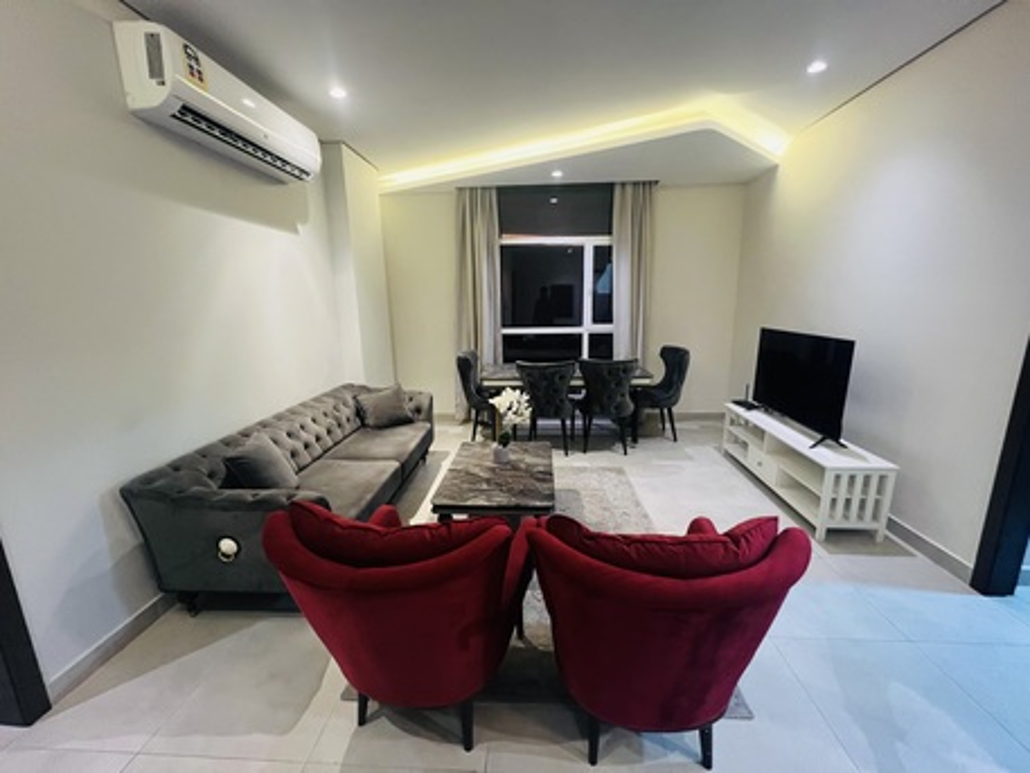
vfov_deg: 89.9
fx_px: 387
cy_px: 386
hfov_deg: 106.2
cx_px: 515
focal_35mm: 13
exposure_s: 1/50
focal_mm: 1.57
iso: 800
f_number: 1.8
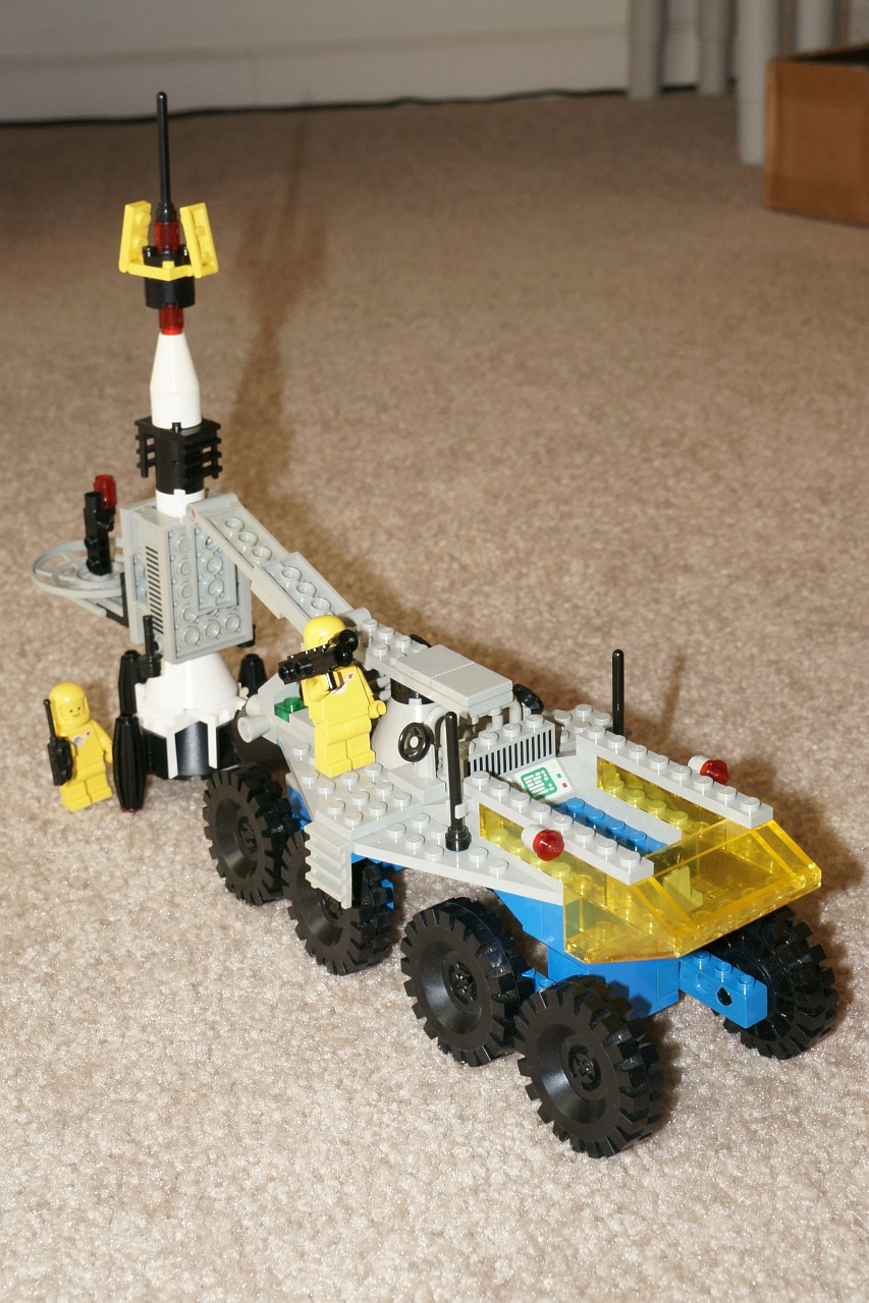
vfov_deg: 47.9
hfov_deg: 33.0
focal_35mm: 40
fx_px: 1467
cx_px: 434
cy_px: 652
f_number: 9
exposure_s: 1/60
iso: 800
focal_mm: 27
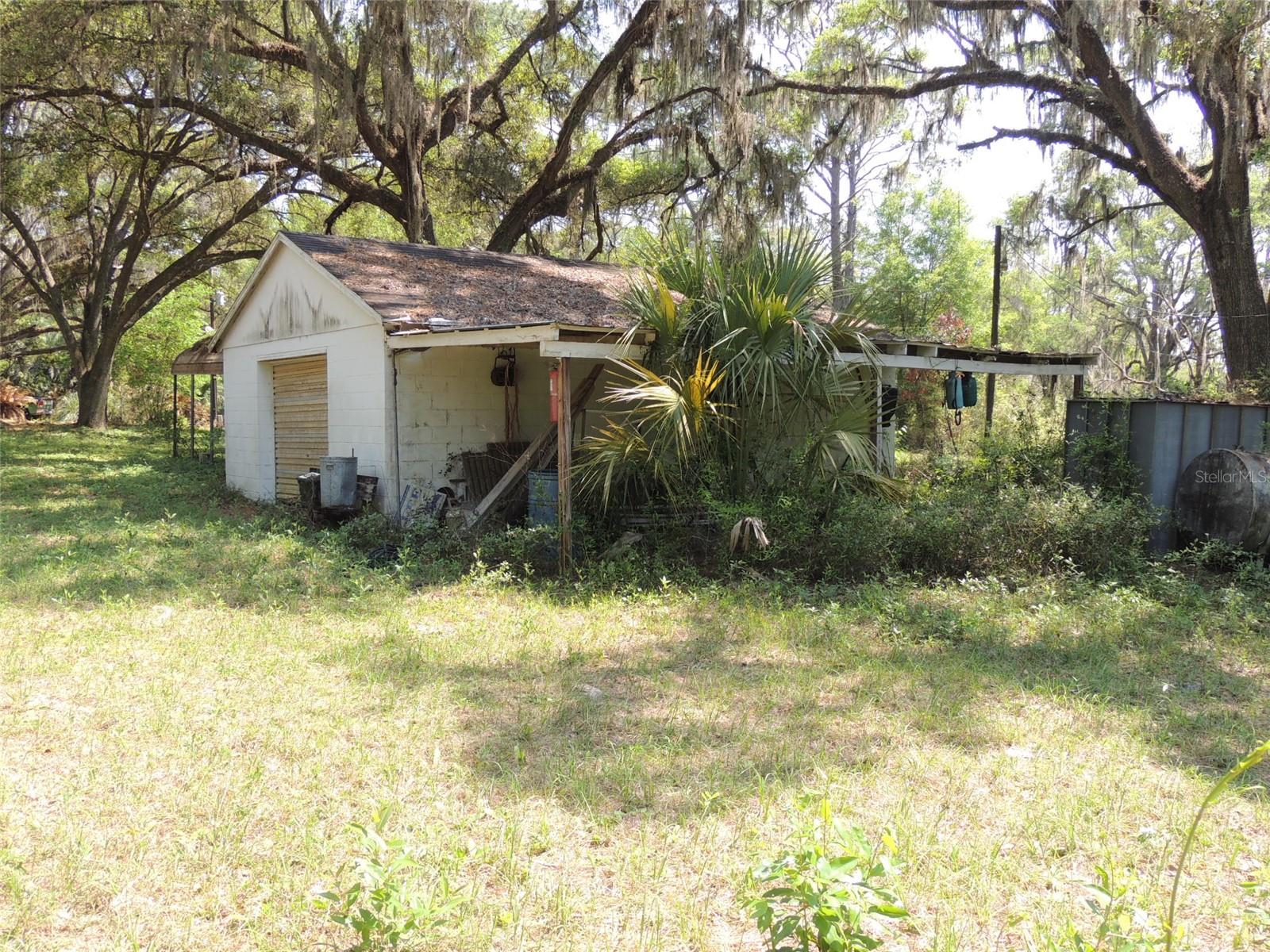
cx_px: 635
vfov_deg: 46.8
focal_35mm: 30
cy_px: 476
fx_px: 1101
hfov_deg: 60.0
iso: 100
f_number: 3.1
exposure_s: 1/250
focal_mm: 5.3
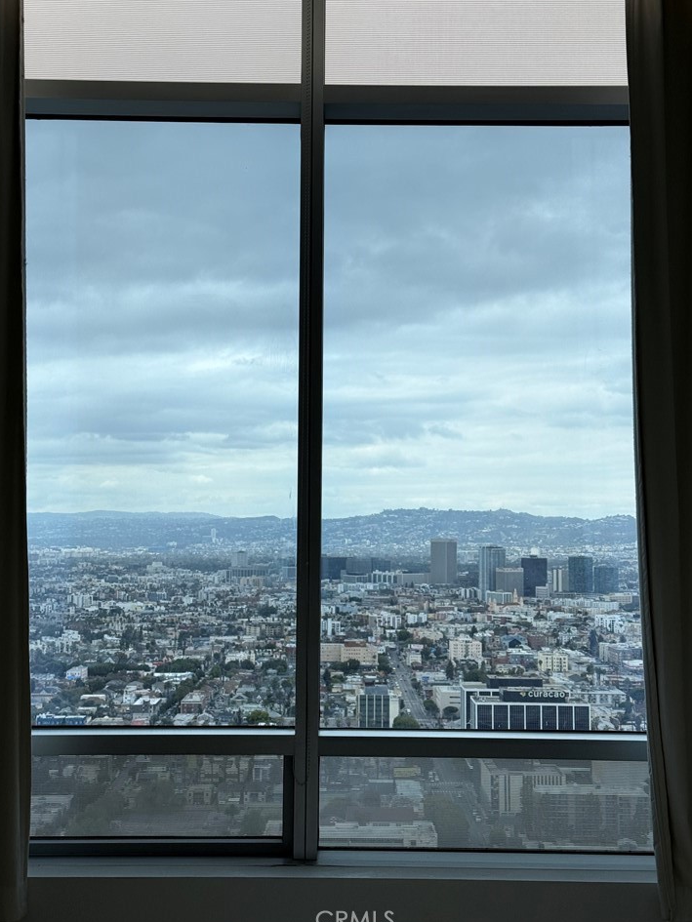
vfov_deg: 36.8
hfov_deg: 28.0
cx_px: 334
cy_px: 434
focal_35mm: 52
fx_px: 1386
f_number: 1.78
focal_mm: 6.76
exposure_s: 1/802
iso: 64
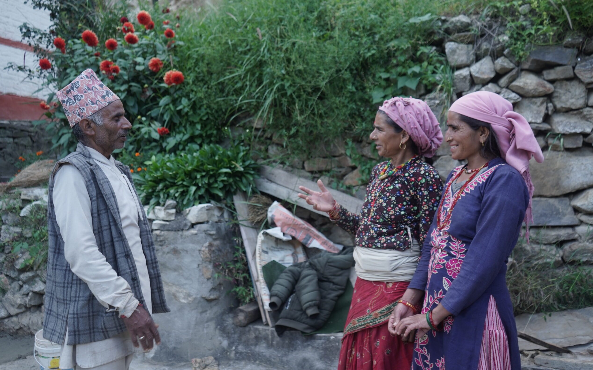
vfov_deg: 39.4
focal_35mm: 32
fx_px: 517
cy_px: 173
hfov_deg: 59.7
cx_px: 300
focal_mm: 31
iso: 250
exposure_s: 1/250
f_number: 4
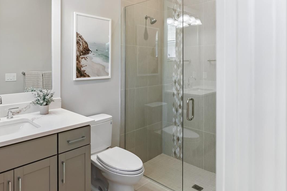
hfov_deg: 72.0
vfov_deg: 52.5
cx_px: 100
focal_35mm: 24
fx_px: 191
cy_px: 70
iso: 200
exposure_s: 1/125
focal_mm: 16
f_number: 2.8
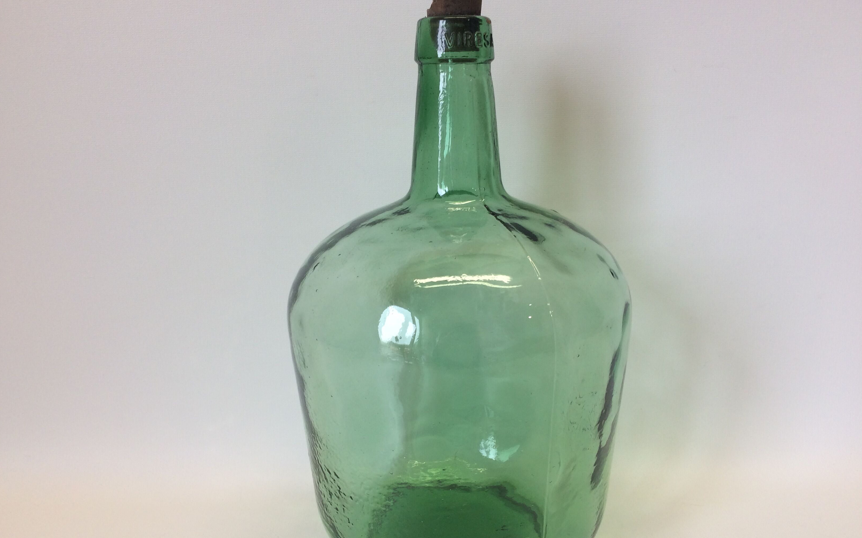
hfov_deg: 61.2
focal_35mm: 31
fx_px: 728
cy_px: 291
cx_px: 433
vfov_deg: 40.6
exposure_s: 1/100
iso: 50
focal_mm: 4.15
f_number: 2.2
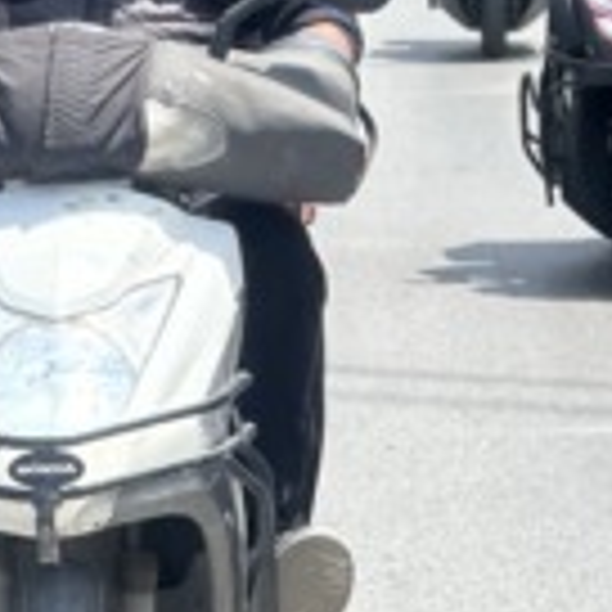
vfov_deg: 6.2
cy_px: 72
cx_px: 482
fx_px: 5601
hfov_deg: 6.2
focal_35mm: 280
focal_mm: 9
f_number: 2.8
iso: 32
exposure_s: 1/490
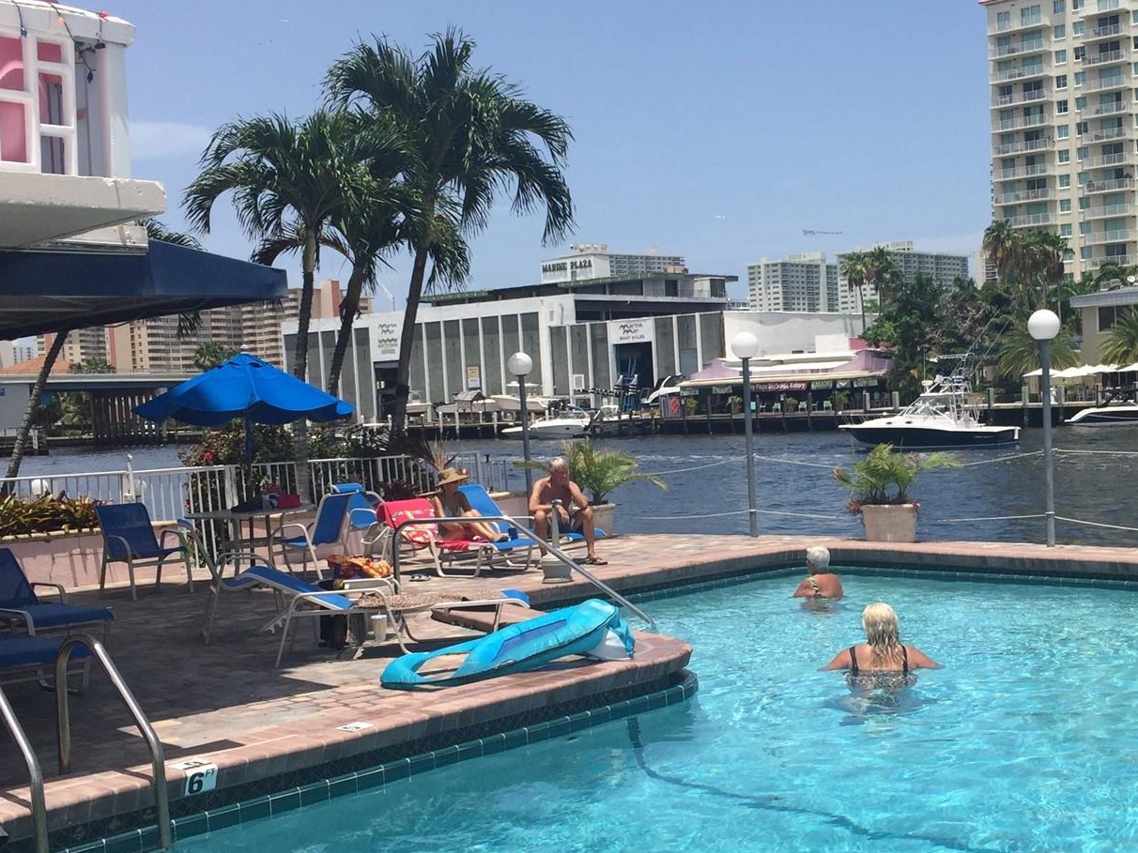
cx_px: 786
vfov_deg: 29.6
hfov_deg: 38.3
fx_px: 1611
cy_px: 482
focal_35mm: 49
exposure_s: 1/2639
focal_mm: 4.15
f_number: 2.2
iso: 32
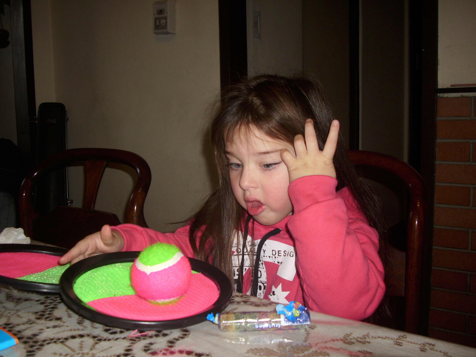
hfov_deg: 58.4
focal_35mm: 31
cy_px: 178
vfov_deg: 45.4
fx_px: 426
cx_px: 238
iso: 50
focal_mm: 6.2
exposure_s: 1/30
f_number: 2.8
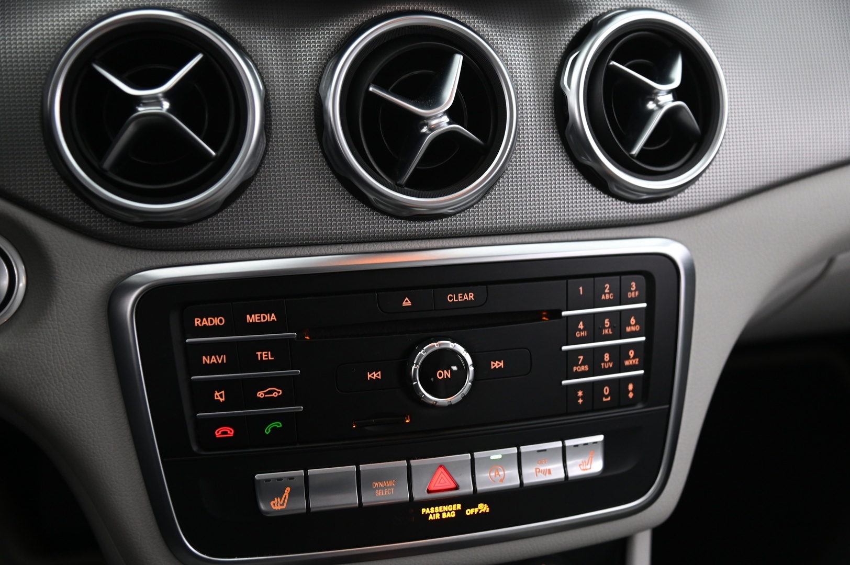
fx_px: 1085
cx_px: 425
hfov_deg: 42.8
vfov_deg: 29.2
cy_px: 282
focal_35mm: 46
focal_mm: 46
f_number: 4
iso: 2000
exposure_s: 1/15
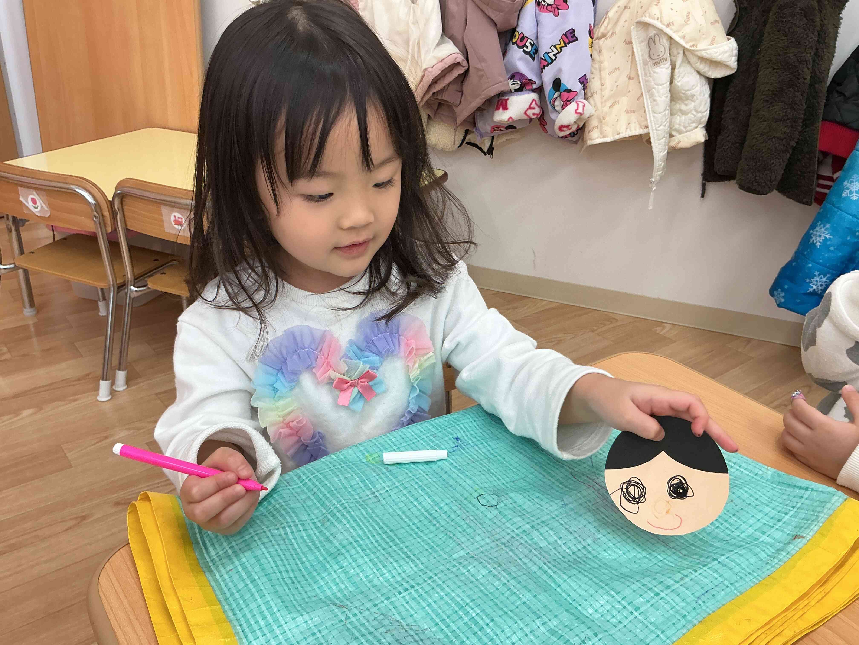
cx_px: 430
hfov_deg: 61.7
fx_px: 720
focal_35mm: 29
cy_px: 322
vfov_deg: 48.2
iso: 64
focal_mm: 3
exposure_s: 1/120
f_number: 1.8
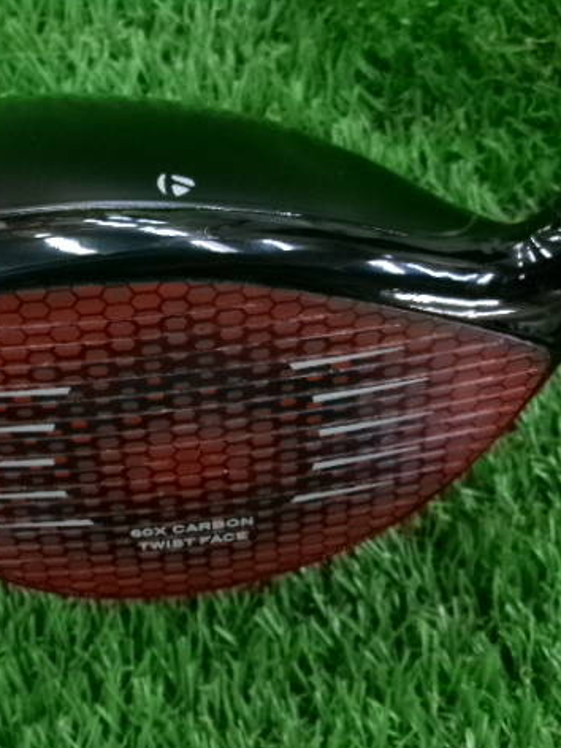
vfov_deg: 49.0
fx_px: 821
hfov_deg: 36.7
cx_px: 132
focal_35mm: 38
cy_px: 377
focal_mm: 5.1
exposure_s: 1/34
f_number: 3.9
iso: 800
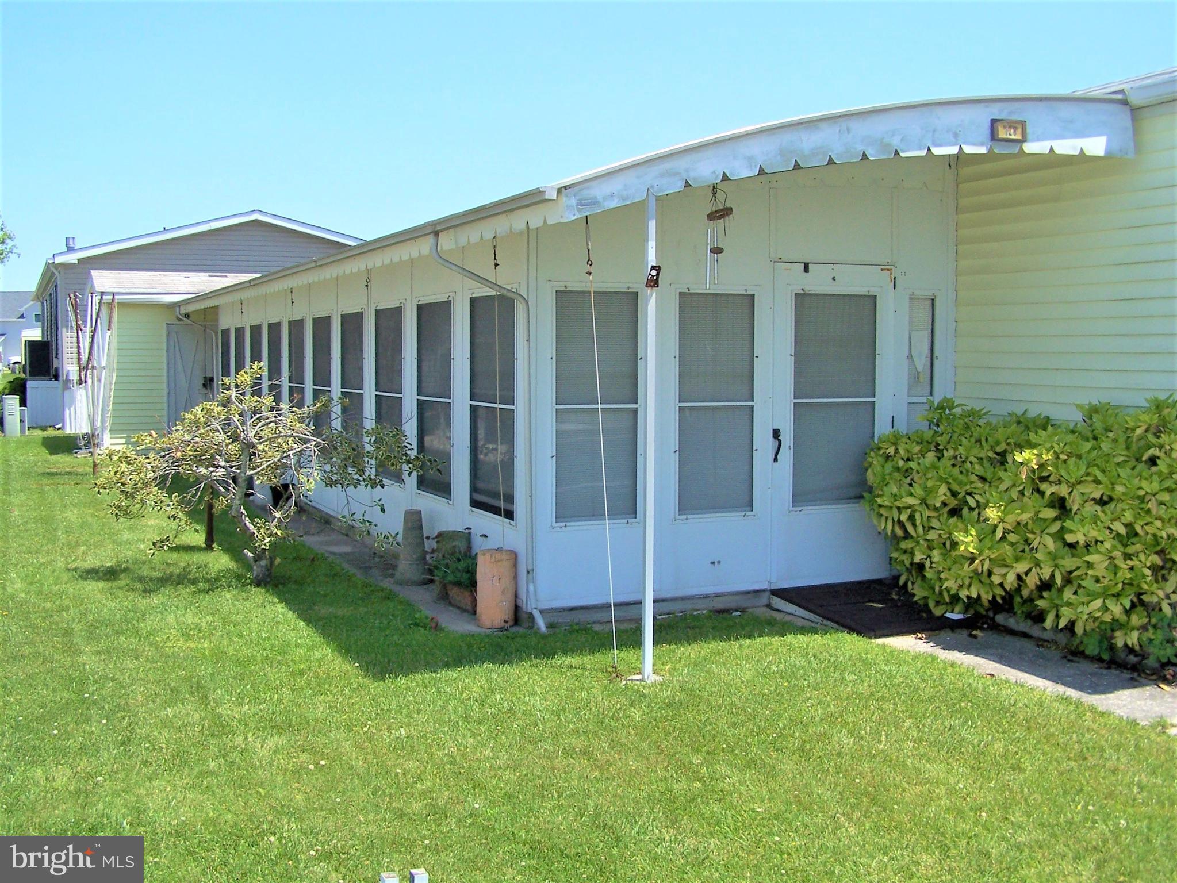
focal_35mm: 38
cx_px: 588
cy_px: 442
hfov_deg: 49.0
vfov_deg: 37.7
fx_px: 1292
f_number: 4
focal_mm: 6.3
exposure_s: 1/750
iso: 80
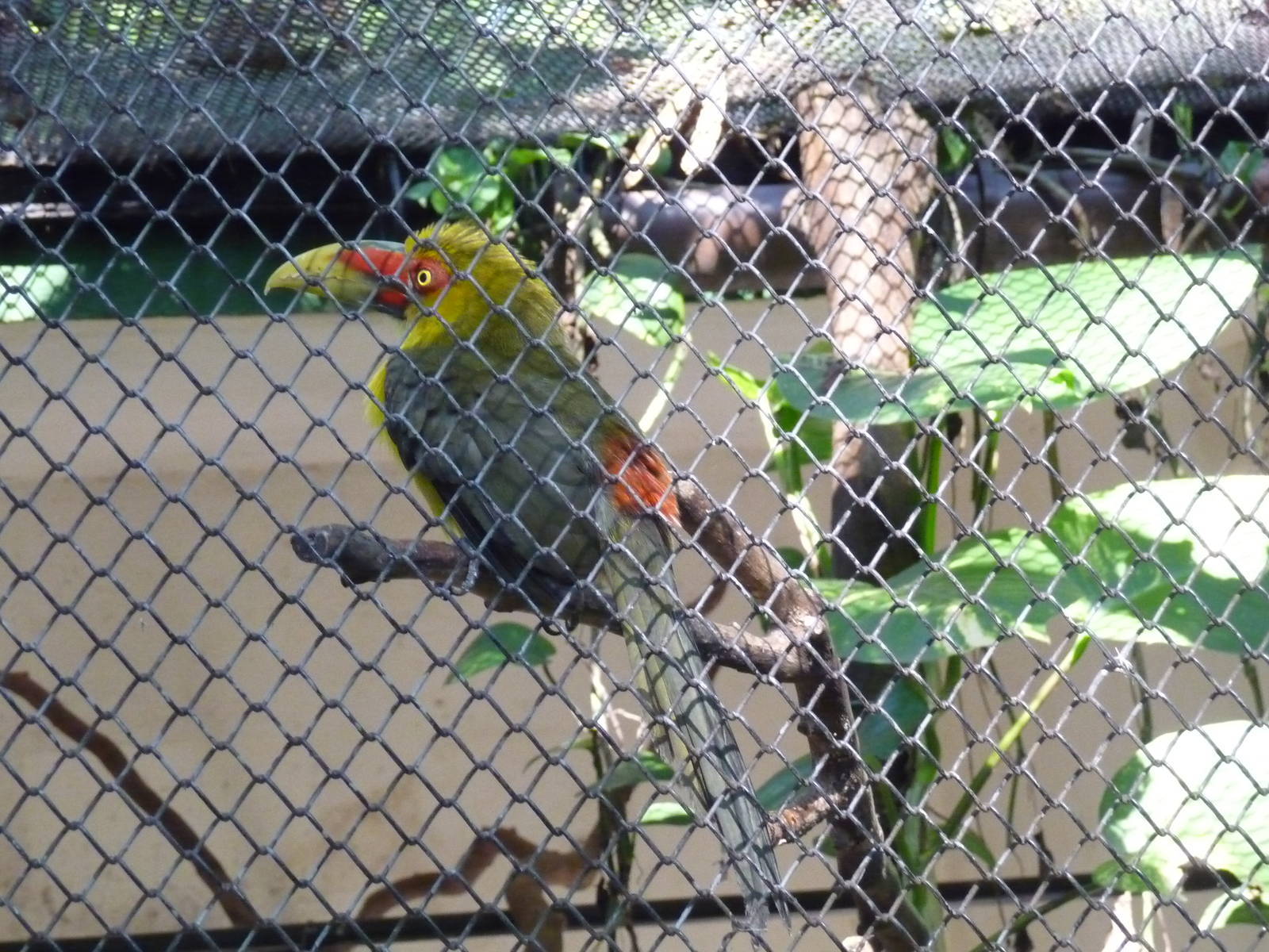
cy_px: 476
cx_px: 634
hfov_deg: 16.6
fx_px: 4362
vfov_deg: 12.5
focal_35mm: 119
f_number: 4.7
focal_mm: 20.3
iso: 800
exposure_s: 1/125
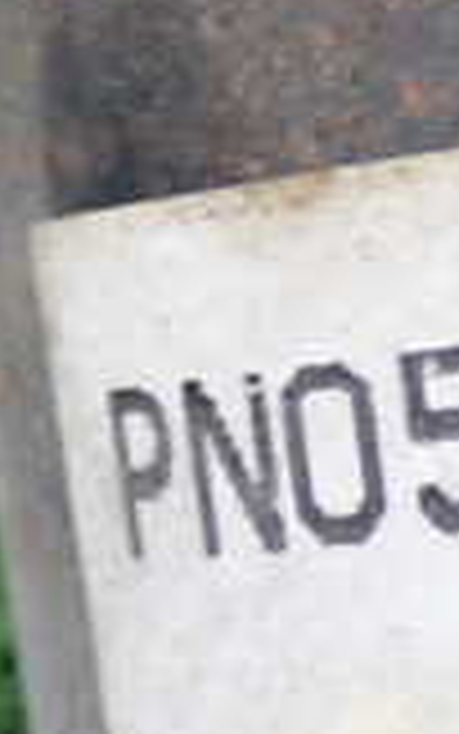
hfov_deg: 6.8
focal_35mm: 183
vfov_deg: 11.4
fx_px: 3659
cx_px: 1125
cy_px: 302
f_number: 3.1
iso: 500
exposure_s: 1/50
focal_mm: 8.4
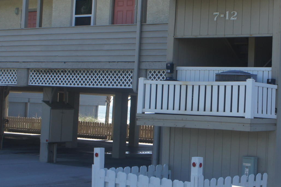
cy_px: 85
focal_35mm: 91
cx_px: 213
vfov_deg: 14.9
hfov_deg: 22.1
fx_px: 714
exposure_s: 1/250
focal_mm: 21
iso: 200
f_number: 7.1
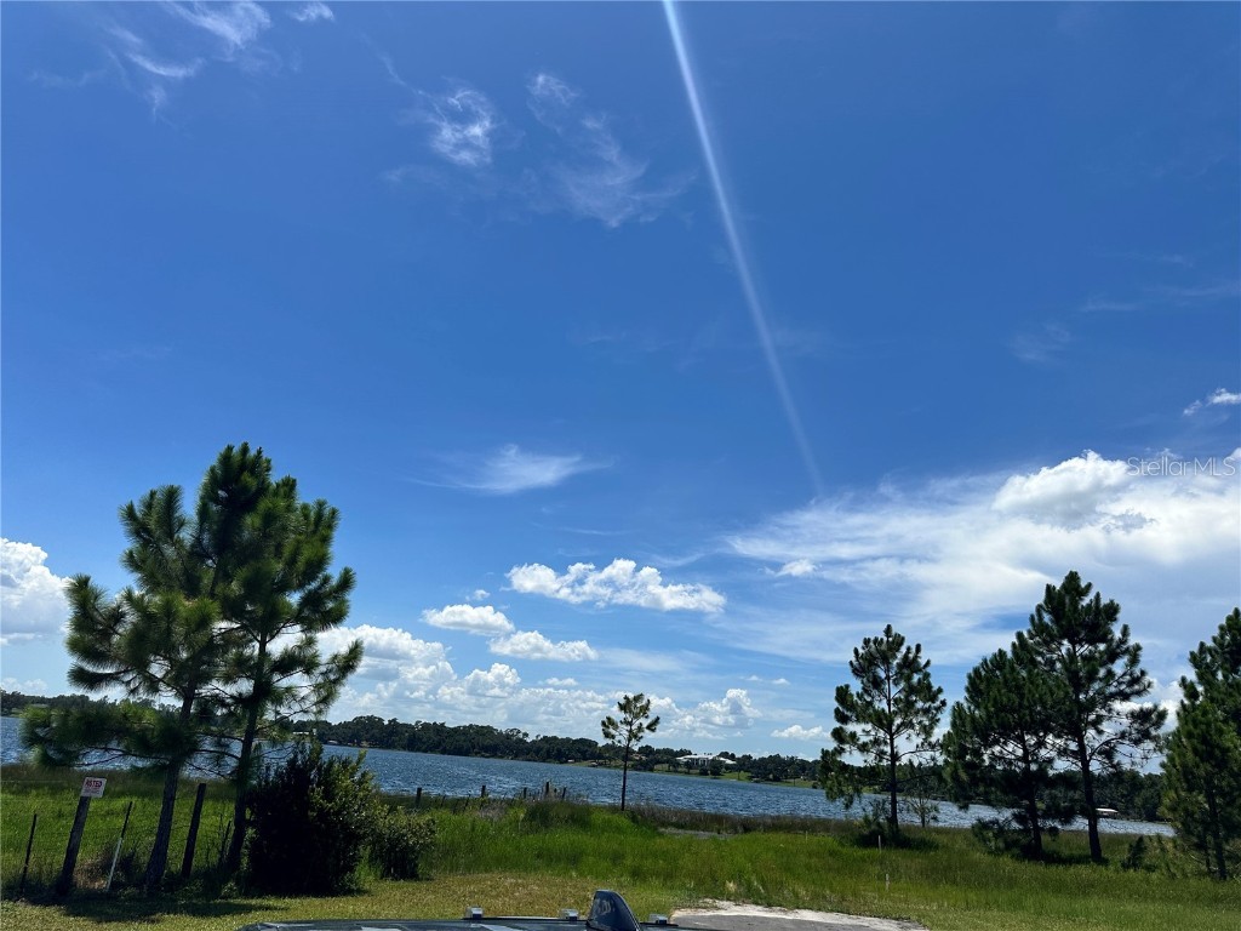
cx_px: 620
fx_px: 860
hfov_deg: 71.6
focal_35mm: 24
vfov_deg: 56.8
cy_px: 466
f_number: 1.78
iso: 80
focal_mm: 6.86
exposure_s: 1/8197
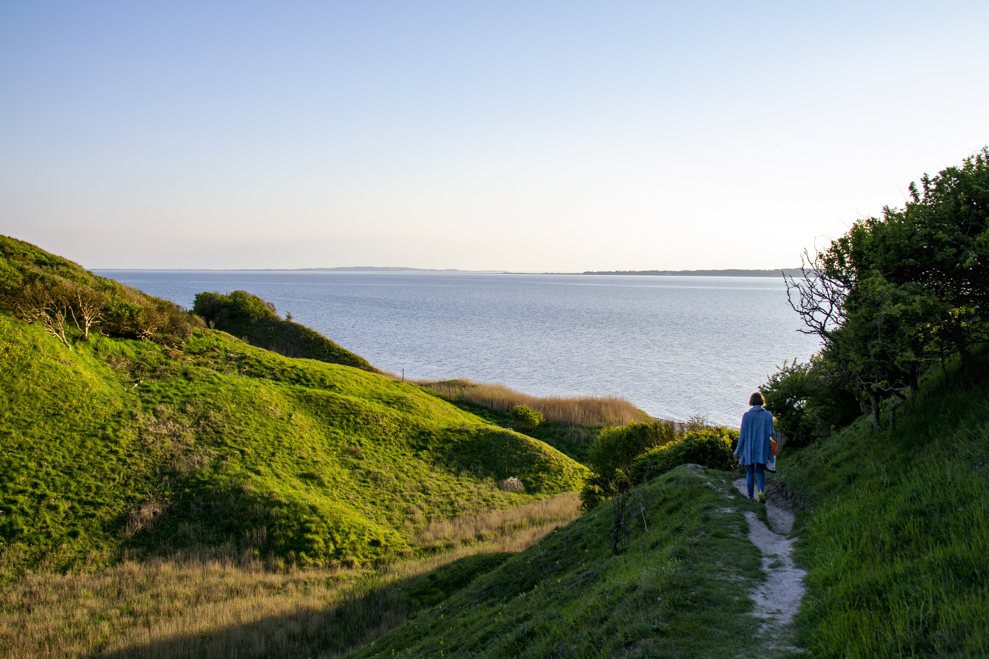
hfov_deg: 59.5
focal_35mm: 32
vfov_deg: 41.7
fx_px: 865
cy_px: 330
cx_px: 494
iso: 100
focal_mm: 21
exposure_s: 1/160
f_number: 6.3
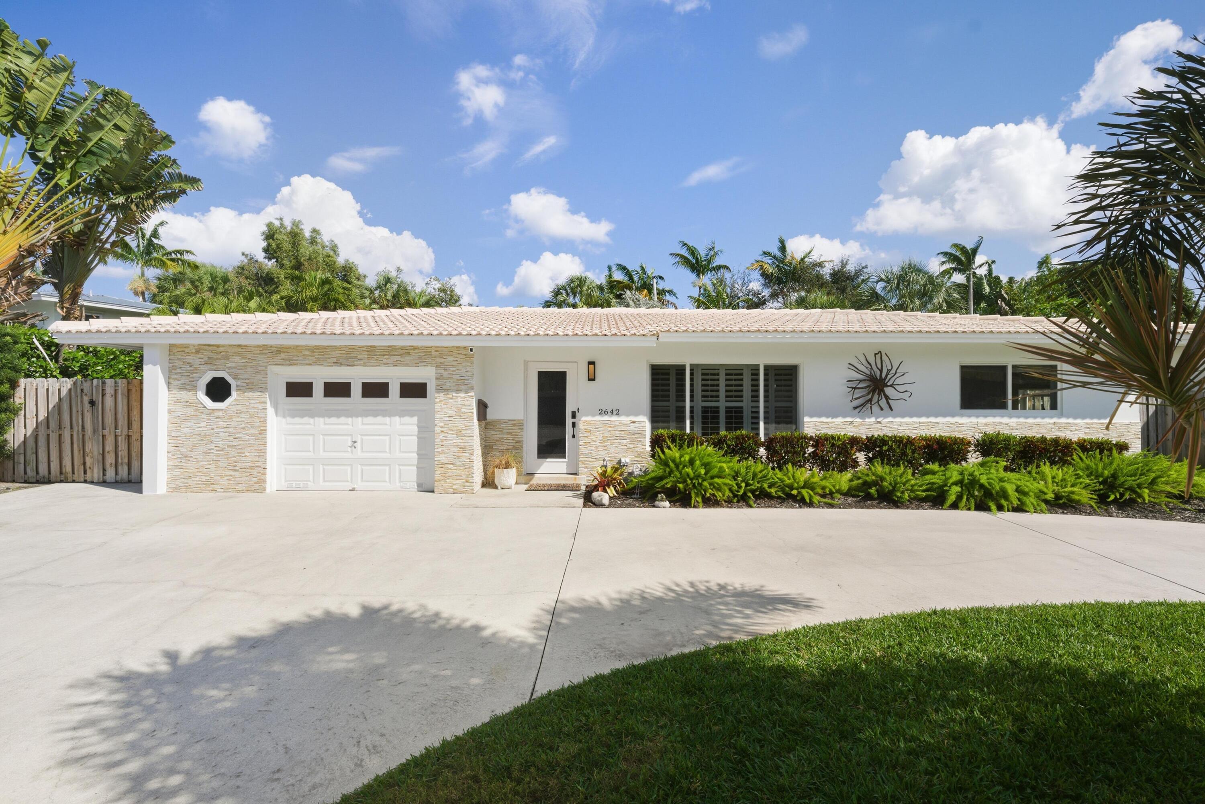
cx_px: 602
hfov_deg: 96.7
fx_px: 536
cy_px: 402
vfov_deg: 73.7
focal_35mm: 16
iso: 160
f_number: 7.1
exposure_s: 1/500
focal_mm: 16
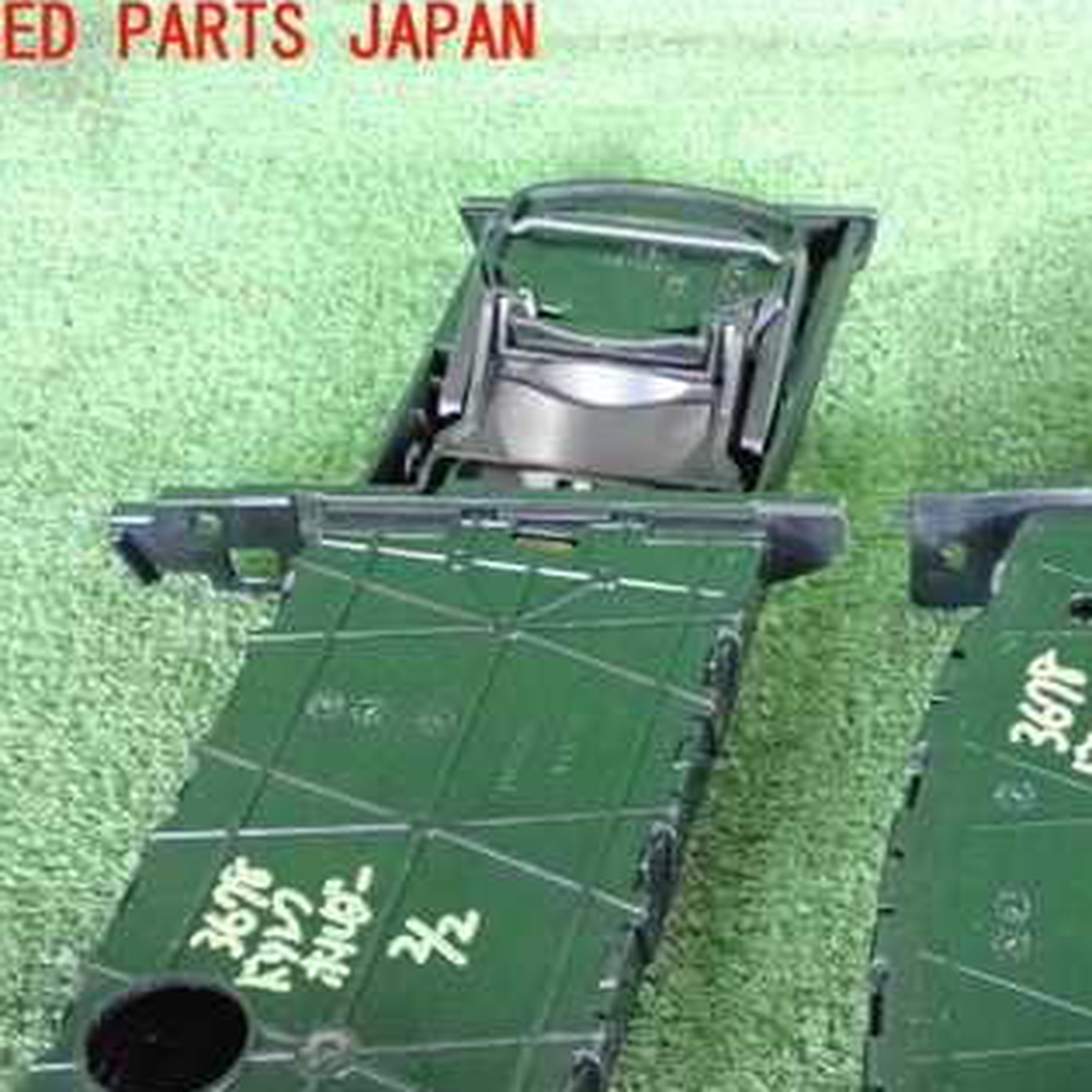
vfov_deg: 23.2
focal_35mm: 74
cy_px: 773
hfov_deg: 22.9
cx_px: 946
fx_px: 2641
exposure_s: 1/125
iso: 2000
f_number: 2.9
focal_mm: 7.84
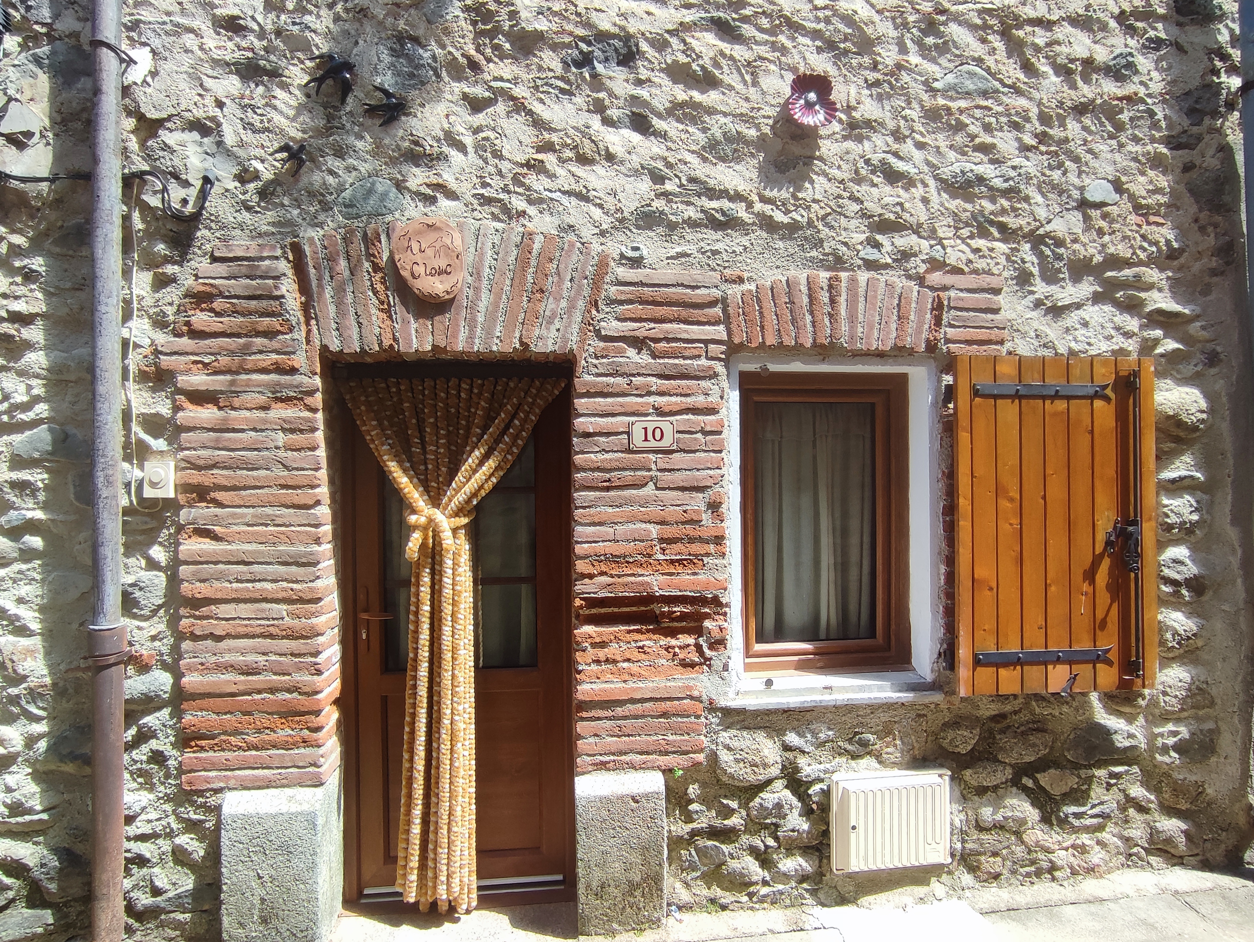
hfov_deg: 94.5
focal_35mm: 16
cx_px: 627
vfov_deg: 78.2
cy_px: 471
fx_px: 580
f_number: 2.2
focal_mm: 1.65
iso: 50
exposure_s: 1/354
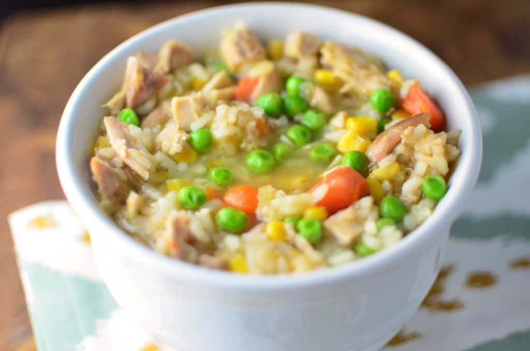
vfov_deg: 25.6
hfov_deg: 37.9
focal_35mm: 52
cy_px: 176
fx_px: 771
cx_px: 265
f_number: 1.8
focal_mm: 35
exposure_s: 1/4000
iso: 1600
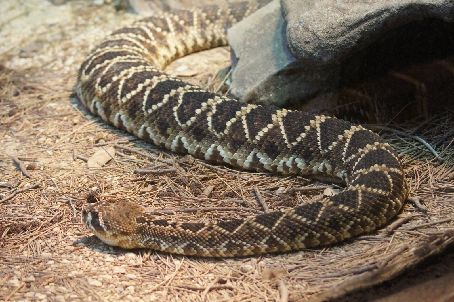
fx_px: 1418
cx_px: 227
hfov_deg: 18.2
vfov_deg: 12.2
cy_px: 151
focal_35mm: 112
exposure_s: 1/125
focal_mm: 75
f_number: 4.5
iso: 3200
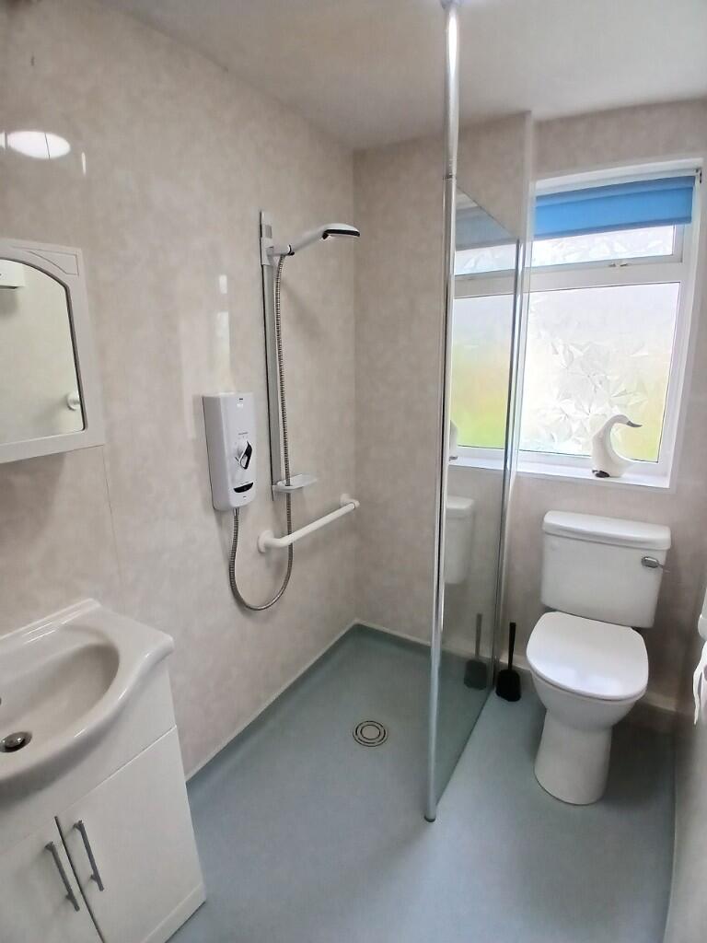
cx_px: 354
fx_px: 463
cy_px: 472
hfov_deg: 74.7
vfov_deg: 91.0
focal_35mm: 17
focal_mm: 1.4
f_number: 2.2
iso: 100
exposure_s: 1/50
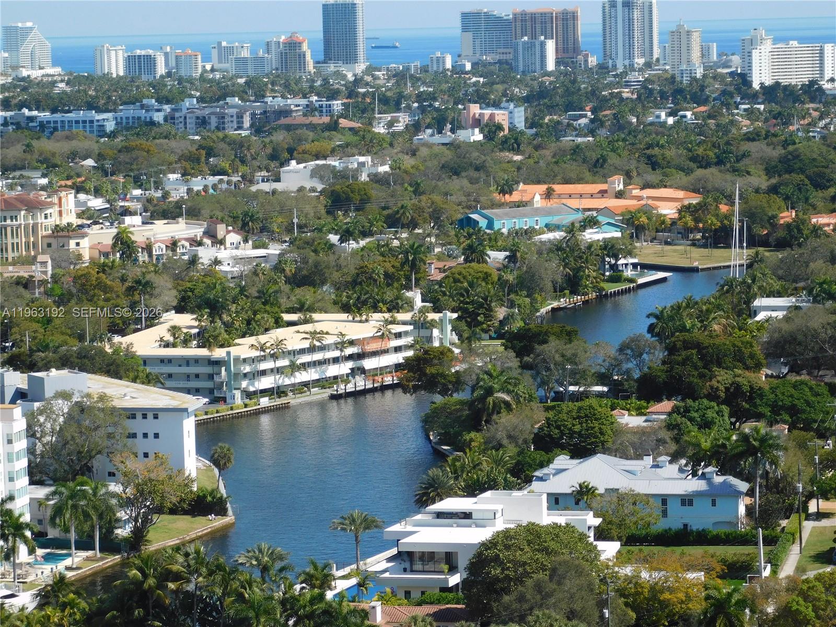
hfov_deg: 17.1
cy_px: 314
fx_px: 2777
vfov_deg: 12.9
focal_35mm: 115
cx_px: 418
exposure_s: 1/640
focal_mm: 20.3
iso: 125
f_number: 4.8
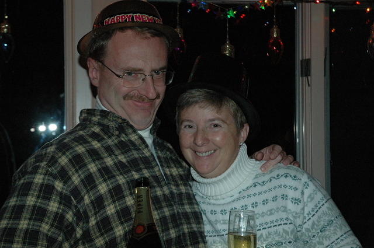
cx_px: 187
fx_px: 747
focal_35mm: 72
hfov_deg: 28.1
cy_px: 124
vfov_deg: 18.9
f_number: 4.5
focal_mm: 48
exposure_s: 1/60
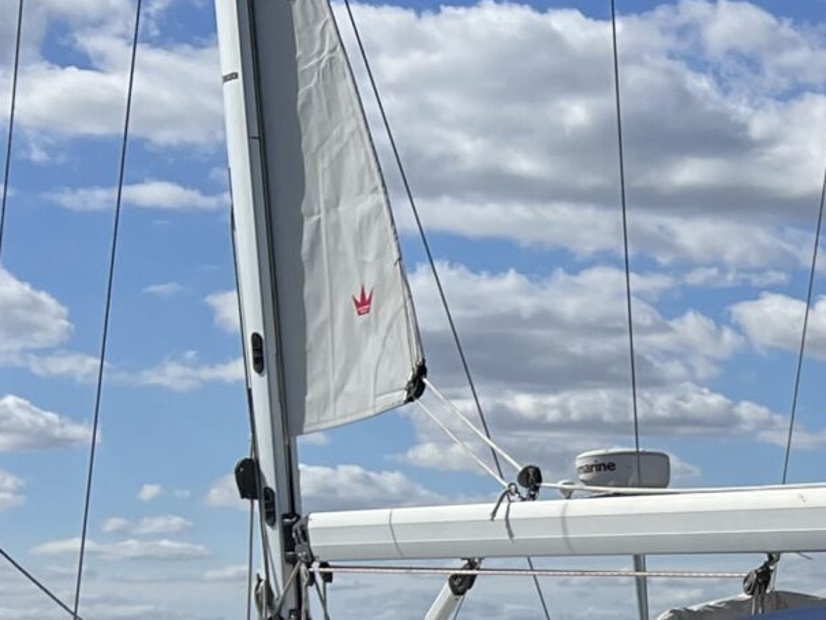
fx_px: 2625
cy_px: 1057
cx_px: 1282
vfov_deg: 12.5
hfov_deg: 16.2
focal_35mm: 110
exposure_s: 1/7463
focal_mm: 5.7
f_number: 1.5
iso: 50
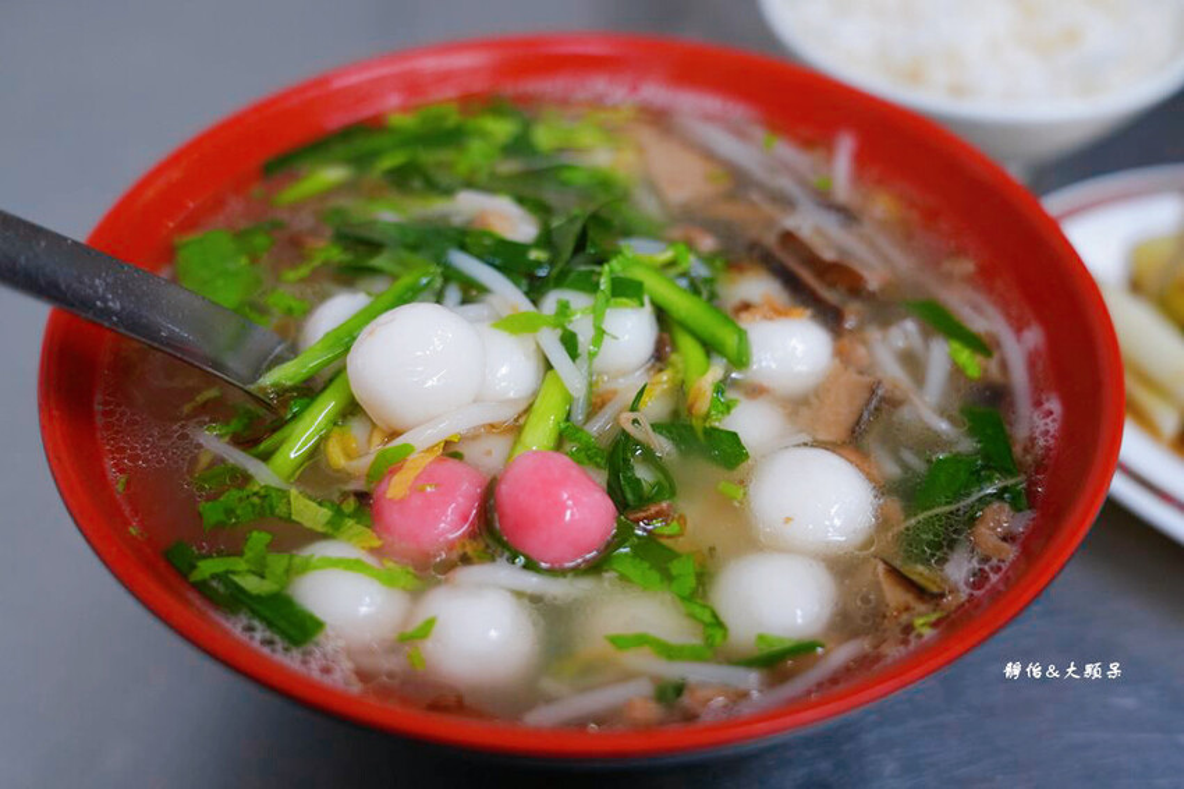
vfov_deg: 31.2
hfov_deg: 45.4
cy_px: 394
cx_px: 592
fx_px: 1414
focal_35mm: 43
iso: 1000
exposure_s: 1/50
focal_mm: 43
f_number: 4
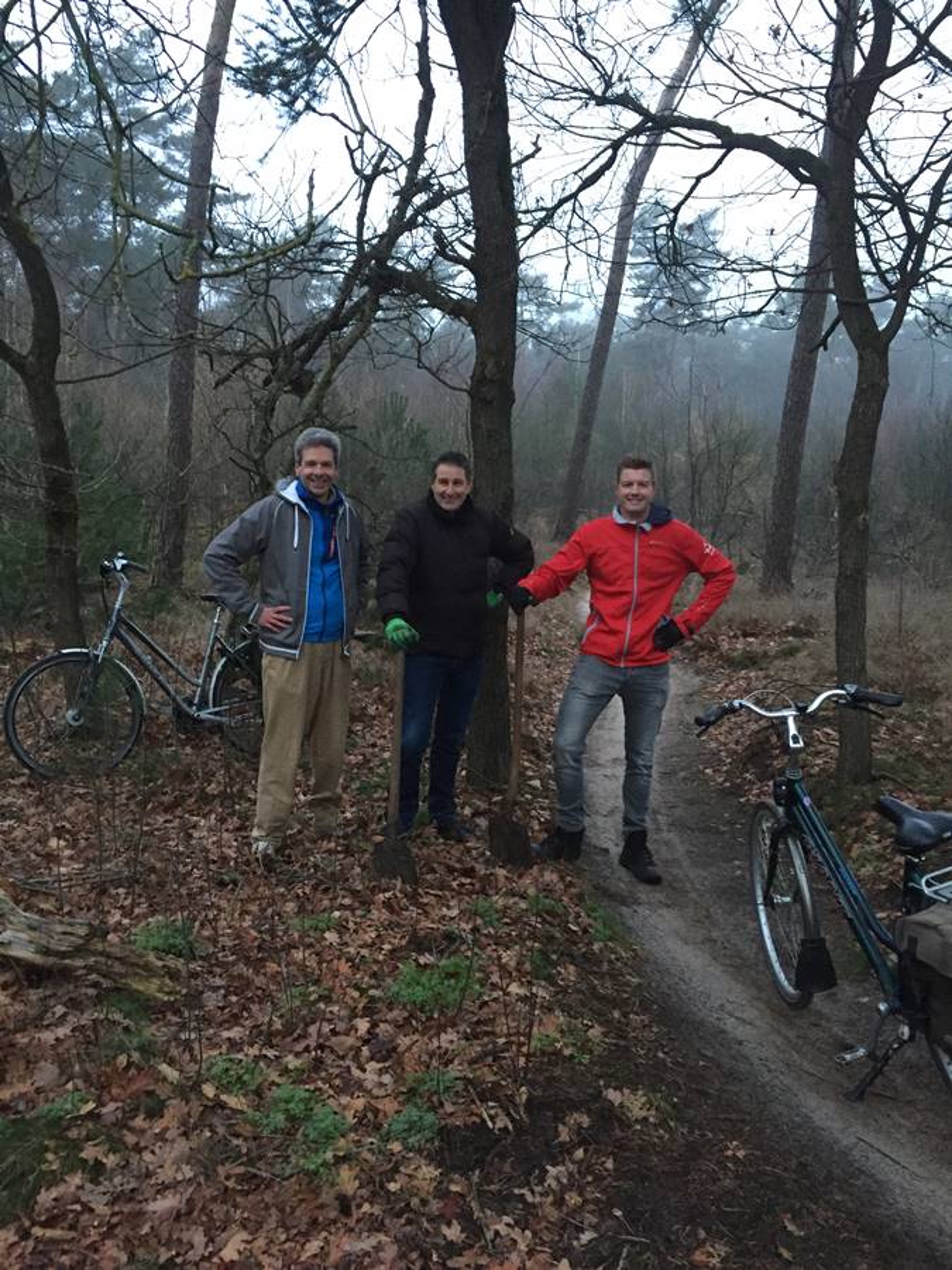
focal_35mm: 29
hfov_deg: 48.2
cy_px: 635
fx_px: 1063
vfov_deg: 61.7
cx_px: 476
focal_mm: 4.15
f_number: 2.2
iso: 250
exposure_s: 1/33
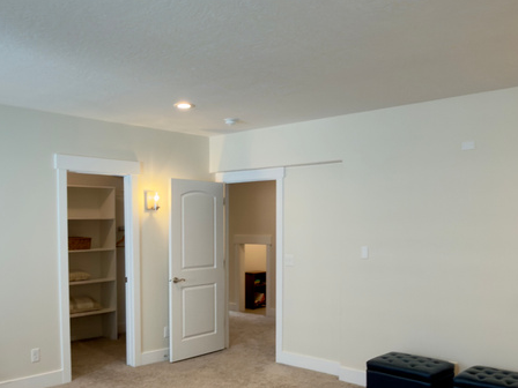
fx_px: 479
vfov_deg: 40.6
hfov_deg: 56.8
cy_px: 355
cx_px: 245
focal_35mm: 32
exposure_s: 1/30
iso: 64
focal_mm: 2.22
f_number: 2.2
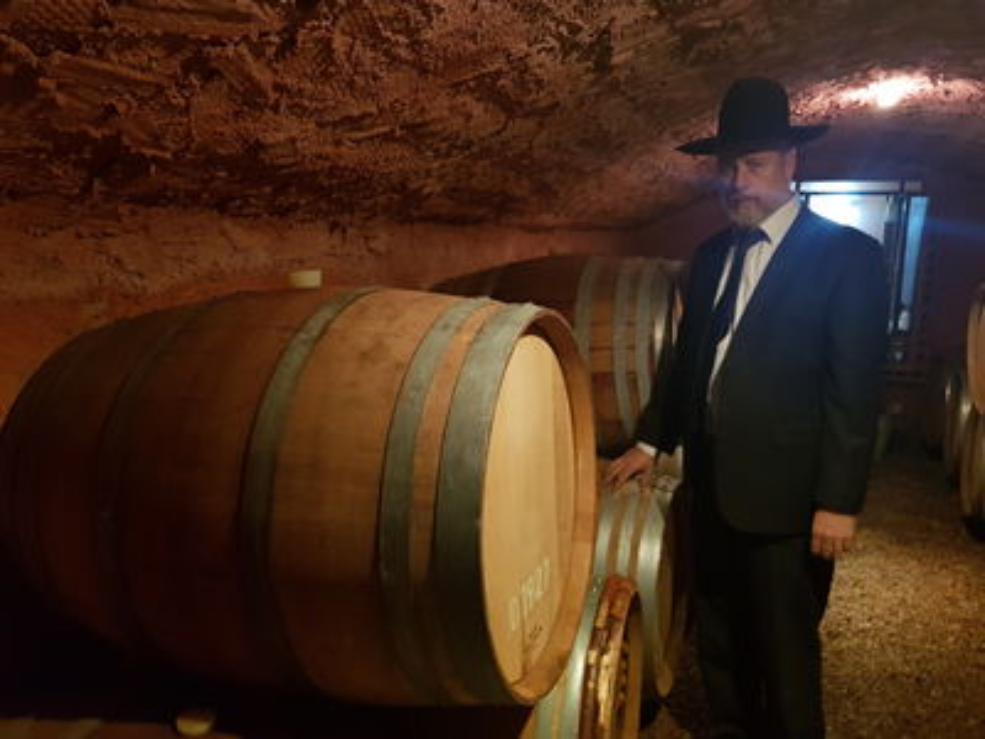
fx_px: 740
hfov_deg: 67.3
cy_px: 370
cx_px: 492
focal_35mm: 26
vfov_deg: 53.1
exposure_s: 1/10
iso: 320
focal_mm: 4.2
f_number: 1.7
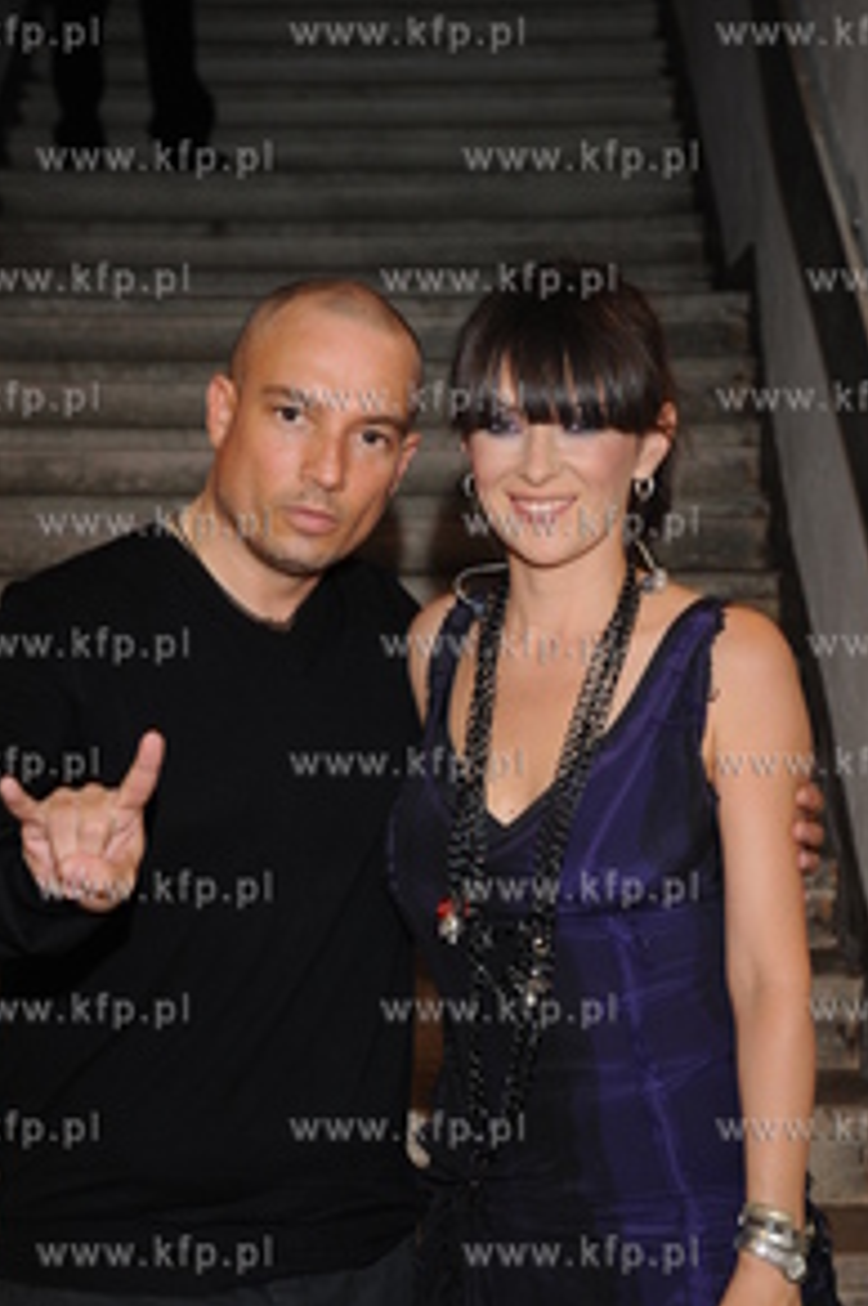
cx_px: 438
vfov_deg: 23.8
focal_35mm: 85
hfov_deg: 16.0
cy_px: 881
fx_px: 3081
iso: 800
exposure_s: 1/80
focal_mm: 62
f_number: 5.6
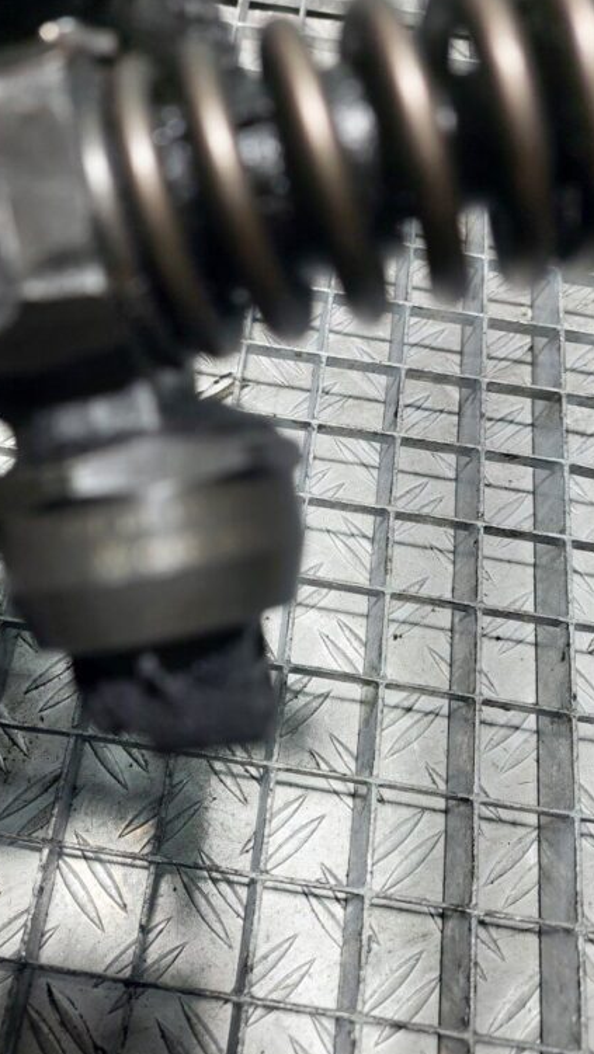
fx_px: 811
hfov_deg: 39.9
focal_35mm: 29
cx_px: 223
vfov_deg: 66.0
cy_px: 502
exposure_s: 1/50
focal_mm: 5.23
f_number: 1.8
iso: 50
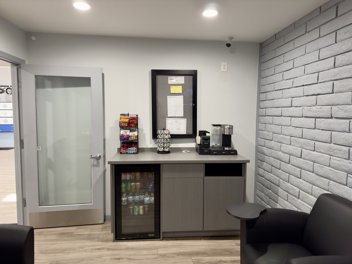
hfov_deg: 71.6
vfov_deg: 56.8
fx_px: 244
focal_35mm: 24
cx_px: 176
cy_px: 132
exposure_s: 1/60
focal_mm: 6.86
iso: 250
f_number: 1.78
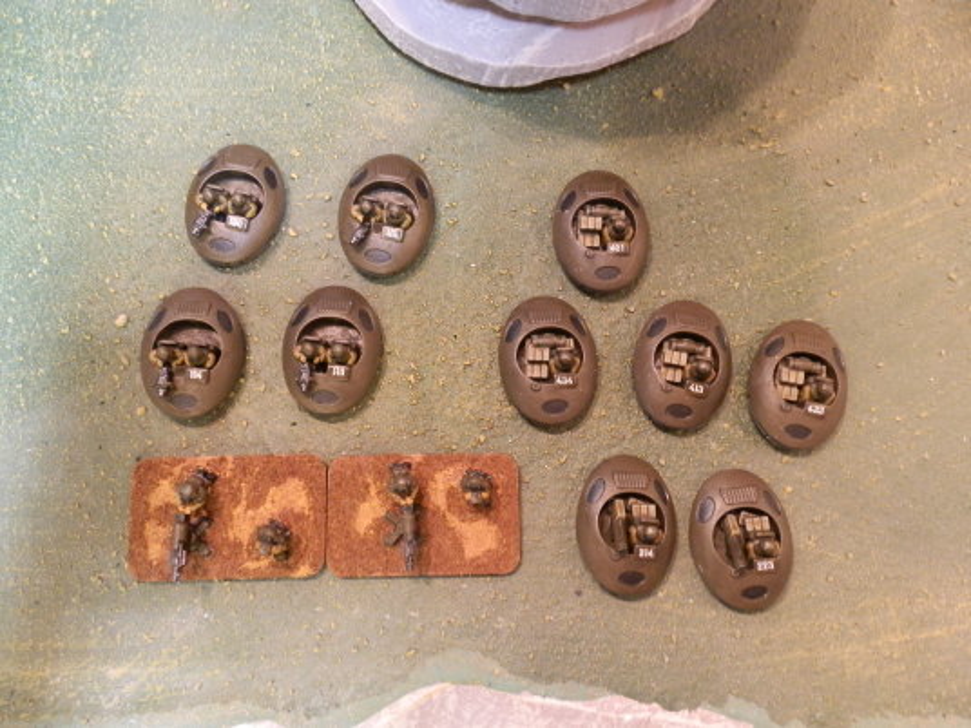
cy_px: 364
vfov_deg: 49.7
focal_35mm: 28
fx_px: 785
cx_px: 486
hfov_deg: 63.4
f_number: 3.1
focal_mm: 5
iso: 250
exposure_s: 1/8
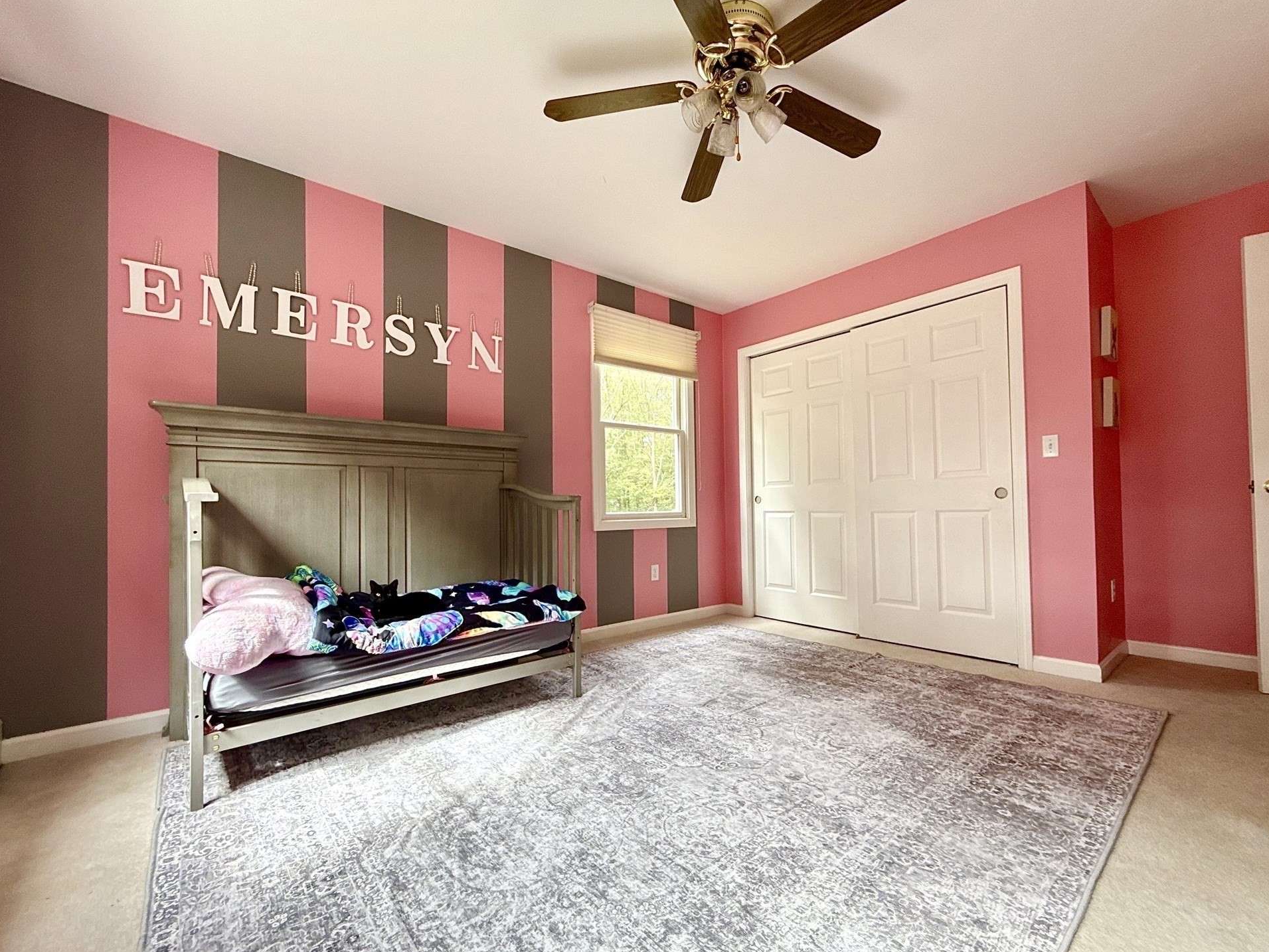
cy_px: 498
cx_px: 668
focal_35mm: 15
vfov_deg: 81.7
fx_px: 550
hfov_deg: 98.1
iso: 80
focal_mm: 2.22
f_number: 2.2
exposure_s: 1/99
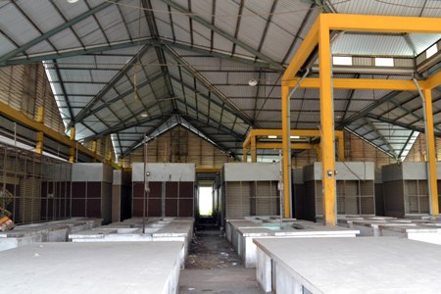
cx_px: 220
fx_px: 441
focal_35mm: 36
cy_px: 147
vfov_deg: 36.9
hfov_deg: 53.1
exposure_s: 1/60
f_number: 6.3
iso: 800
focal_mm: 24
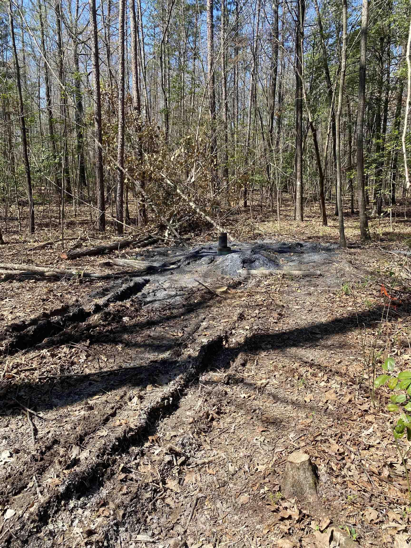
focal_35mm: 26
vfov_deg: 67.3
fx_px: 412
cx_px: 206
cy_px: 274
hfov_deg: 53.1
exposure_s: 1/1063
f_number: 1.8
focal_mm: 4.25
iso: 32
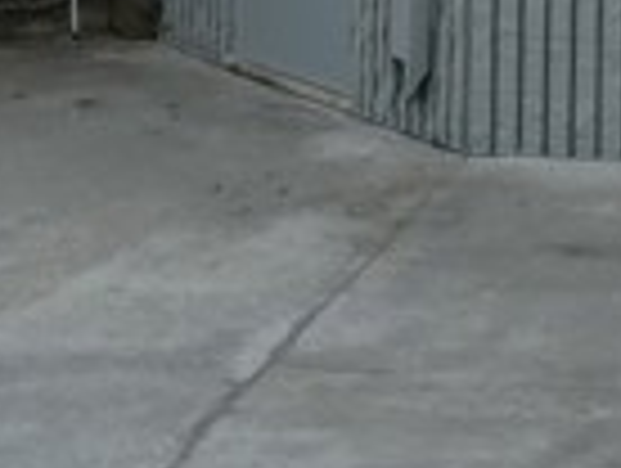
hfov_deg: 17.1
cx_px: 684
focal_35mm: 111
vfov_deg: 11.8
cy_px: -513
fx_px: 1995
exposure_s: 1/800
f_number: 3.3
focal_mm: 4.3
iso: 80
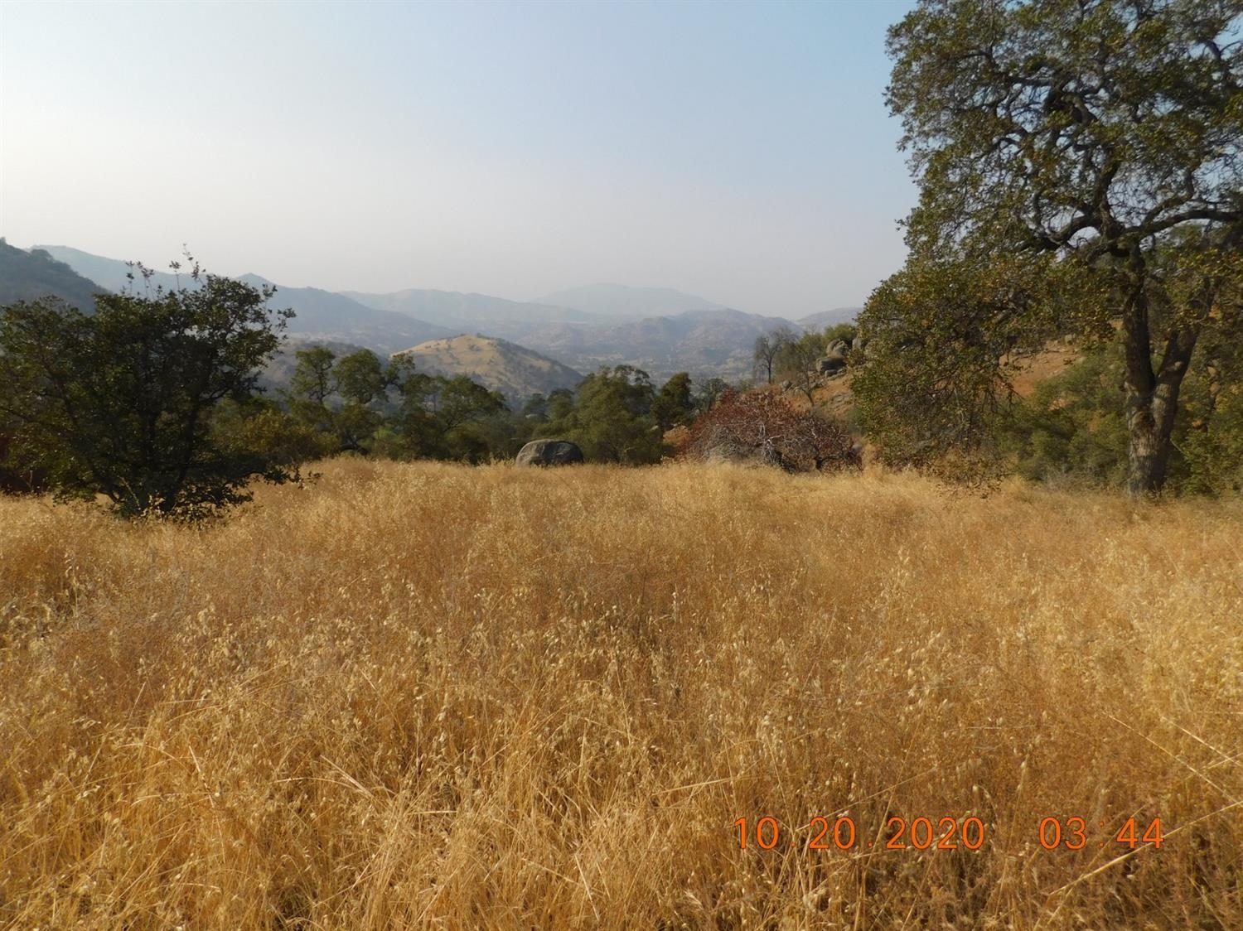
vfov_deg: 58.9
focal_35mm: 23
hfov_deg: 73.9
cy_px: 466
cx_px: 622
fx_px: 826
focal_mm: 4
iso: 125
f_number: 6
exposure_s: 1/640
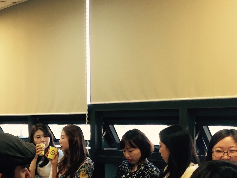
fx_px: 479
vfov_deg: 20.6
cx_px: -8
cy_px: 163
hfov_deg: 26.1
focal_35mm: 70
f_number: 2.2
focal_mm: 4.15
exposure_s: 1/30
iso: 80
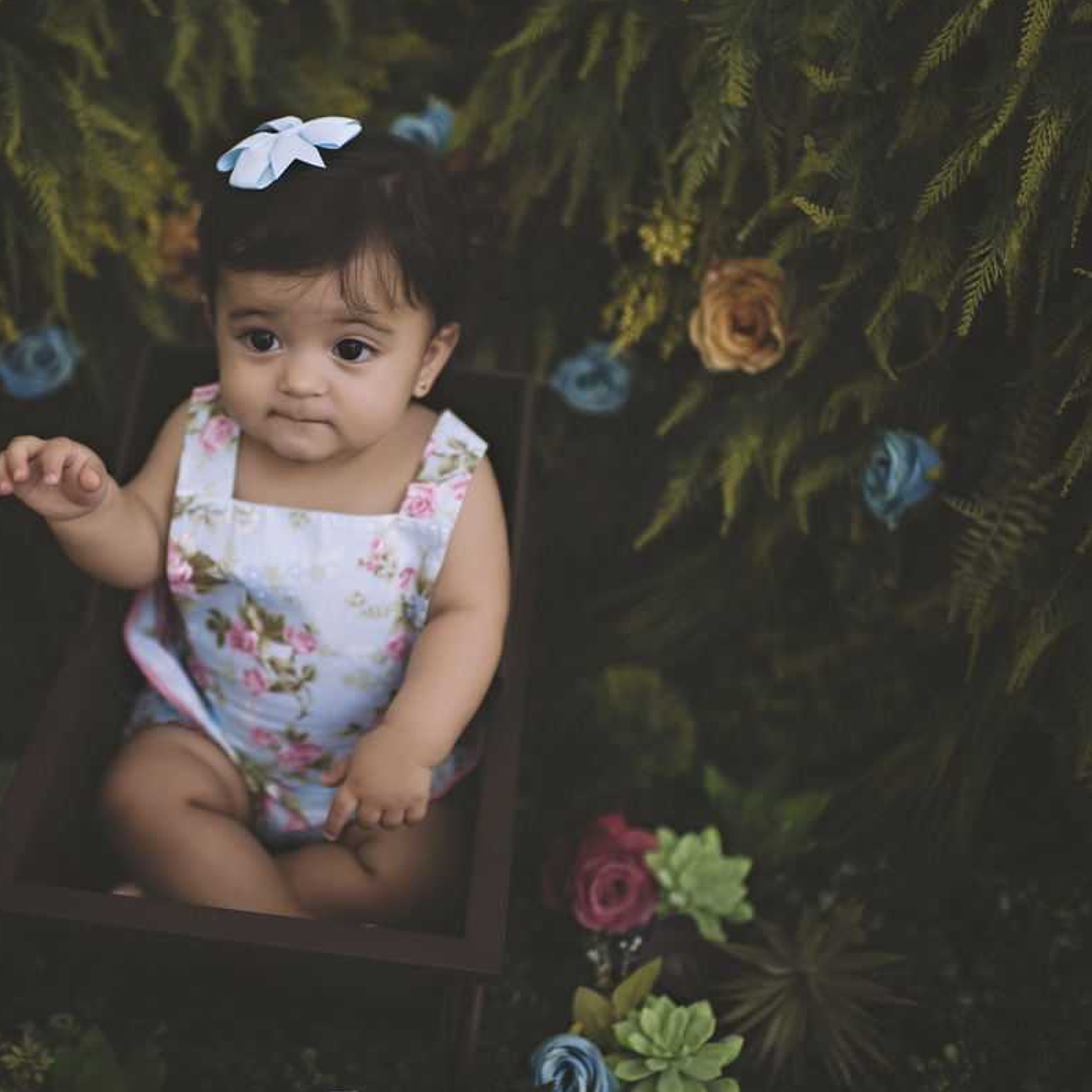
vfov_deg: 37.6
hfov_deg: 37.0
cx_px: 333
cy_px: 544
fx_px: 1606
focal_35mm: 45
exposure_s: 1/125
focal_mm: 35
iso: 200
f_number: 1.4
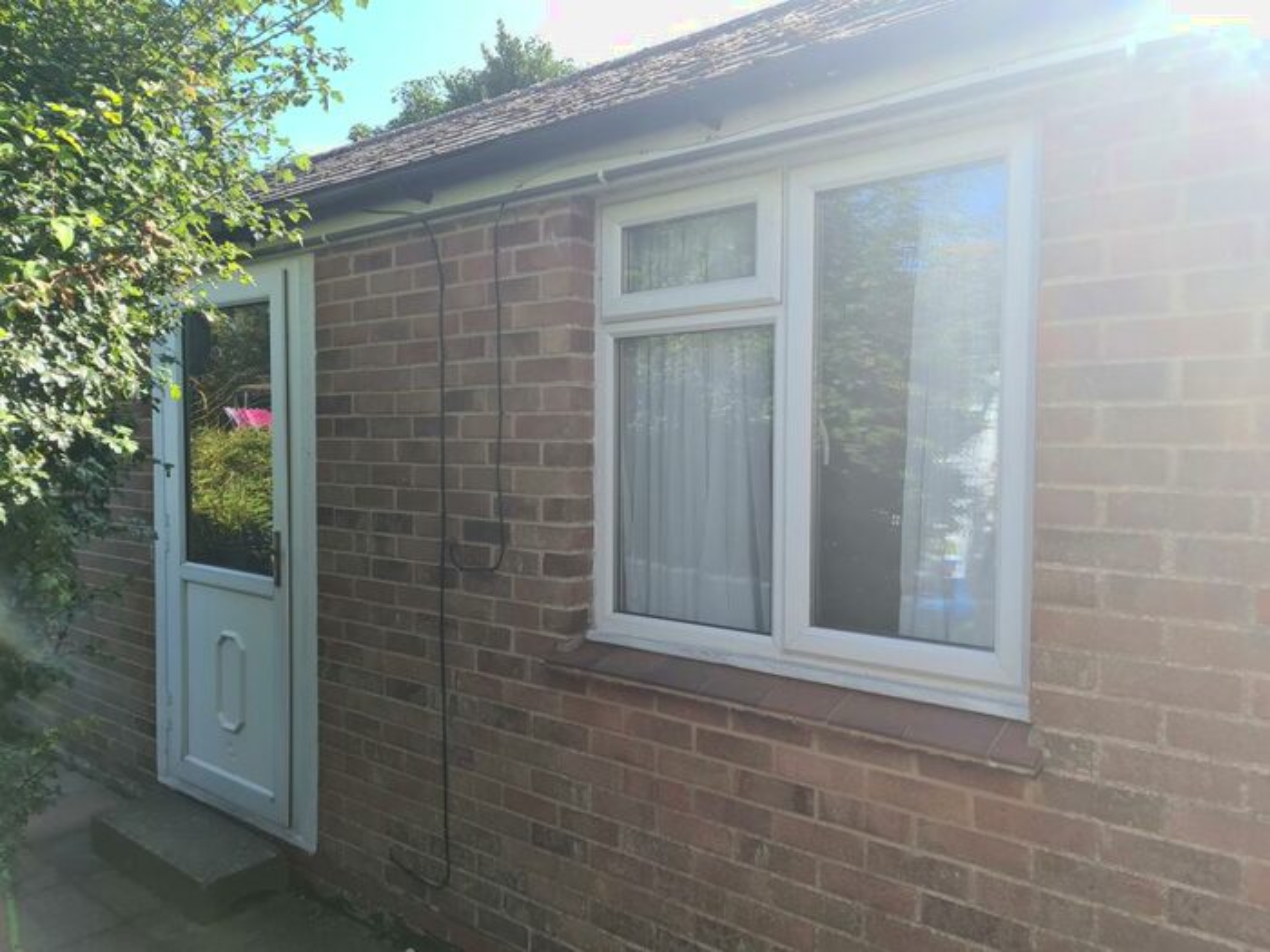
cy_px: 476
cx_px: 635
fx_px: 917
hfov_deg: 69.4
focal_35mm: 25
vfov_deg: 54.9
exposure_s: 1/284
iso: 50
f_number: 1.8
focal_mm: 7
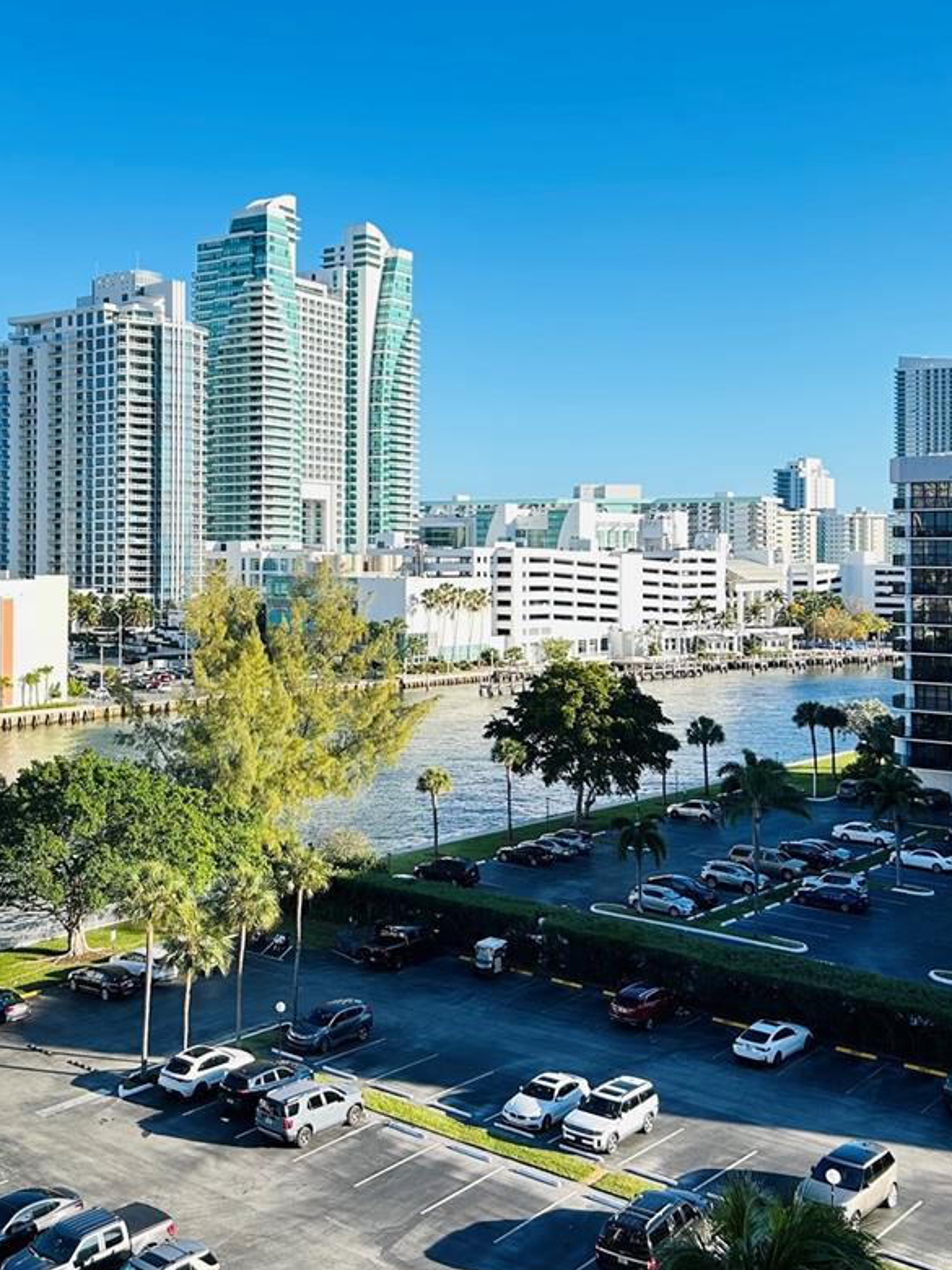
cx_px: 286
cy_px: 518
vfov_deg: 46.6
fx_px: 1467
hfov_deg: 35.5
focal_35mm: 40
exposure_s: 1/1029
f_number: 1.5
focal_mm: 5.7
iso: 50
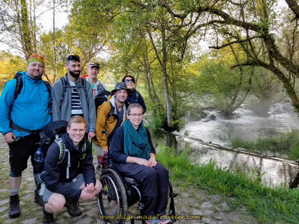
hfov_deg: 67.3
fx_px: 225
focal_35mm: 26
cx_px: 150
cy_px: 112
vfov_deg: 53.1
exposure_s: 1/138
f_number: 1.7
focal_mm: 4.3
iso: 50
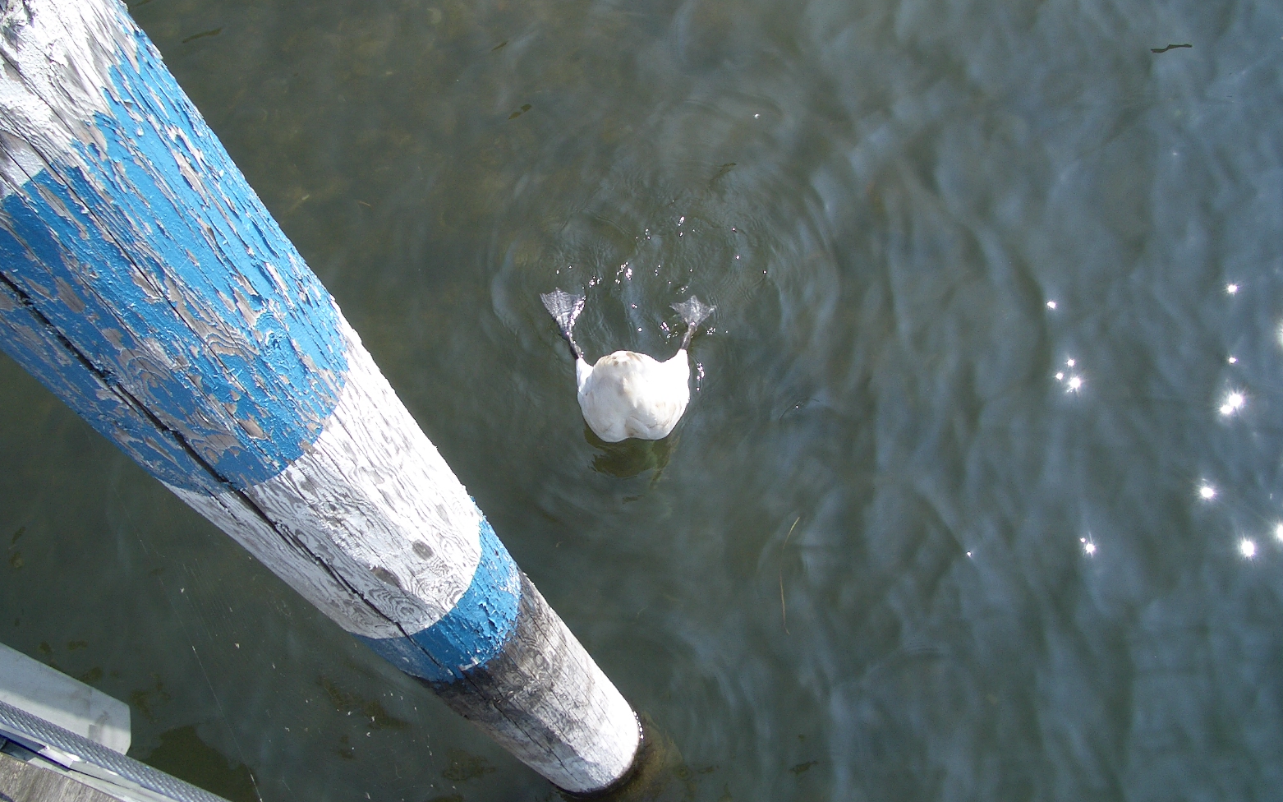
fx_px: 1329
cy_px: 400
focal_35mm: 38
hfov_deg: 51.5
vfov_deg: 33.6
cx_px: 647
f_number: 4.3
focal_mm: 5.8
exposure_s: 1/250
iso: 50
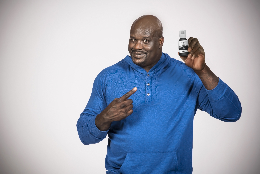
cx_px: 130
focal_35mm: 200
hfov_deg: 10.3
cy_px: 87
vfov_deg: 6.9
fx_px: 1444
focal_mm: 200
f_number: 5.6
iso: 320
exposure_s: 1/200
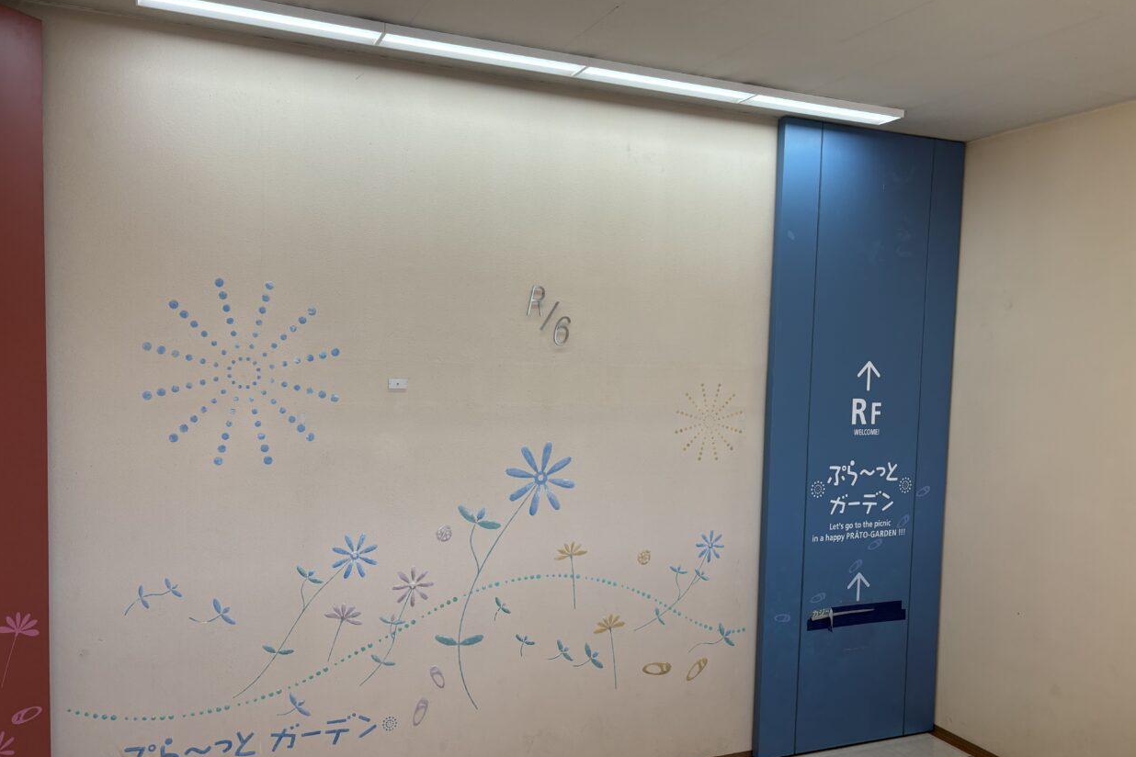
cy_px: 412
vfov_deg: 46.3
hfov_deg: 65.5
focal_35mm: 28
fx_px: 883
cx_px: 555
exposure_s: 1/290
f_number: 1.6
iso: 64
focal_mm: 5.96
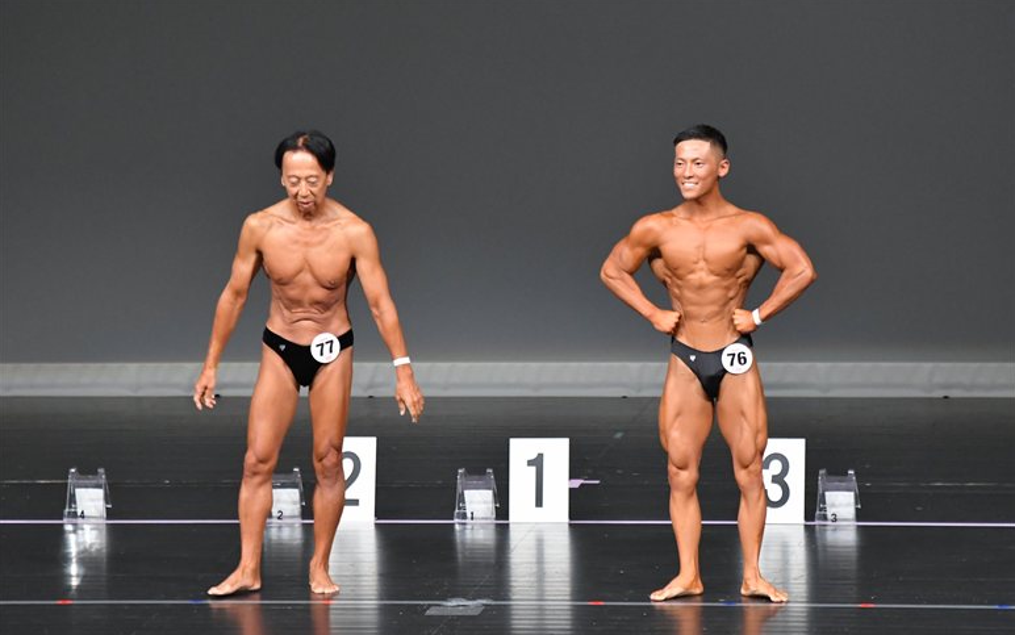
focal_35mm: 322
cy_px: 334
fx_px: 8910
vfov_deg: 4.1
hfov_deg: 6.5
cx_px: 508
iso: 5000
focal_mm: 210
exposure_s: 1/400
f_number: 5.6
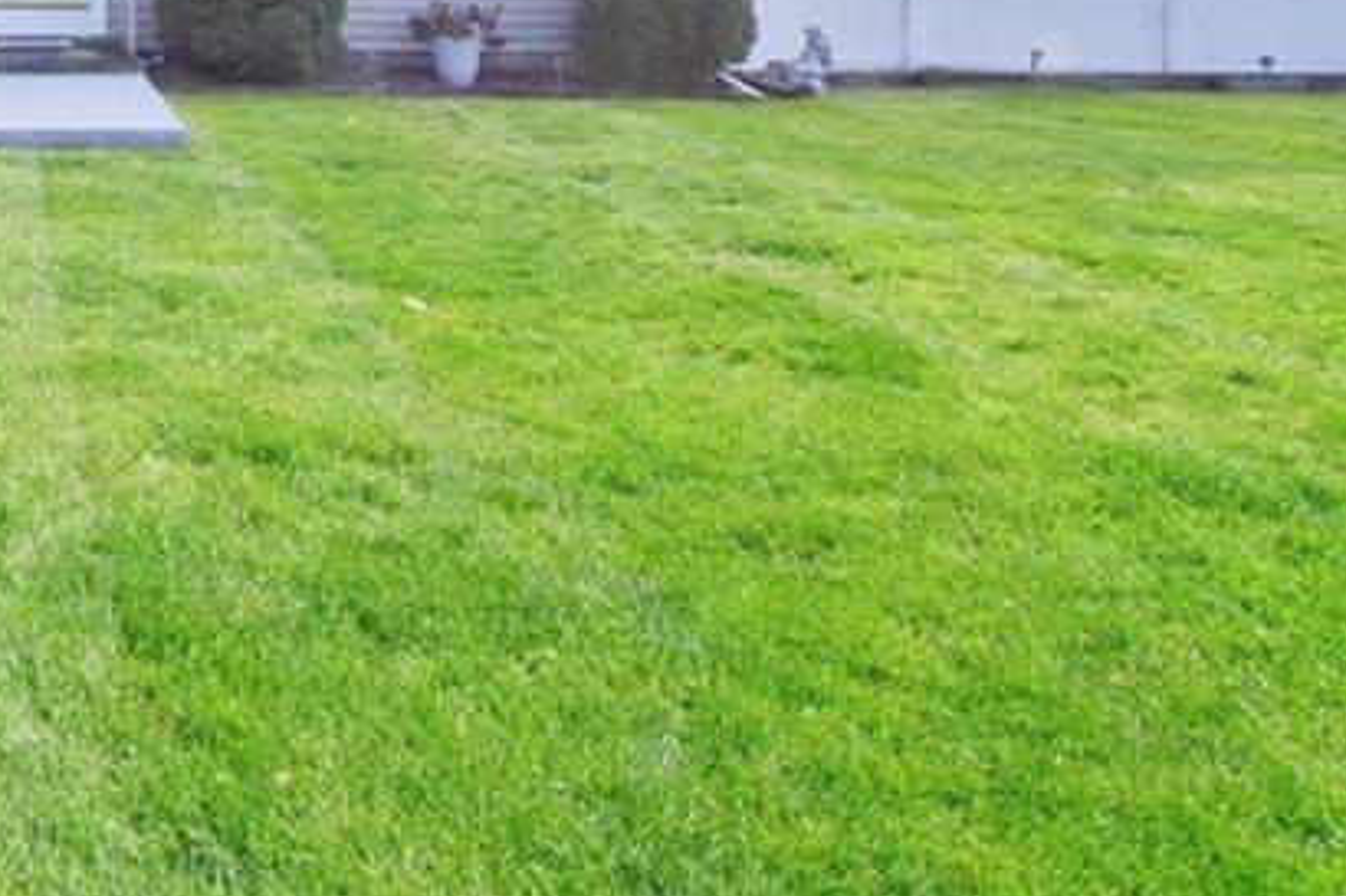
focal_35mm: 30
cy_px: -112
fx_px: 1121
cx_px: 33
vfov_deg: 36.3
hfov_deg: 51.2
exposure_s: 1/80
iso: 160
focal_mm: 12
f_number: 22
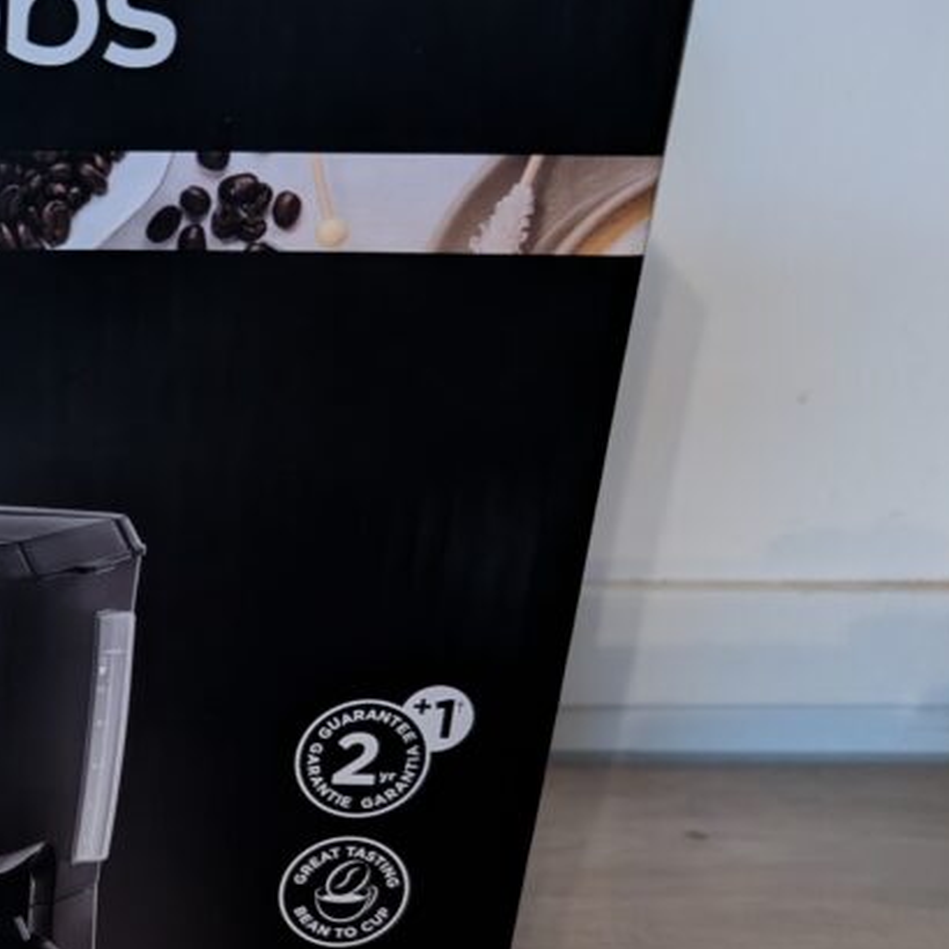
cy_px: 668
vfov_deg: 31.8
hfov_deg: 28.0
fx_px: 1644
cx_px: -204
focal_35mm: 53
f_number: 1.68
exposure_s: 1/33.3
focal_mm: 6.9
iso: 1188
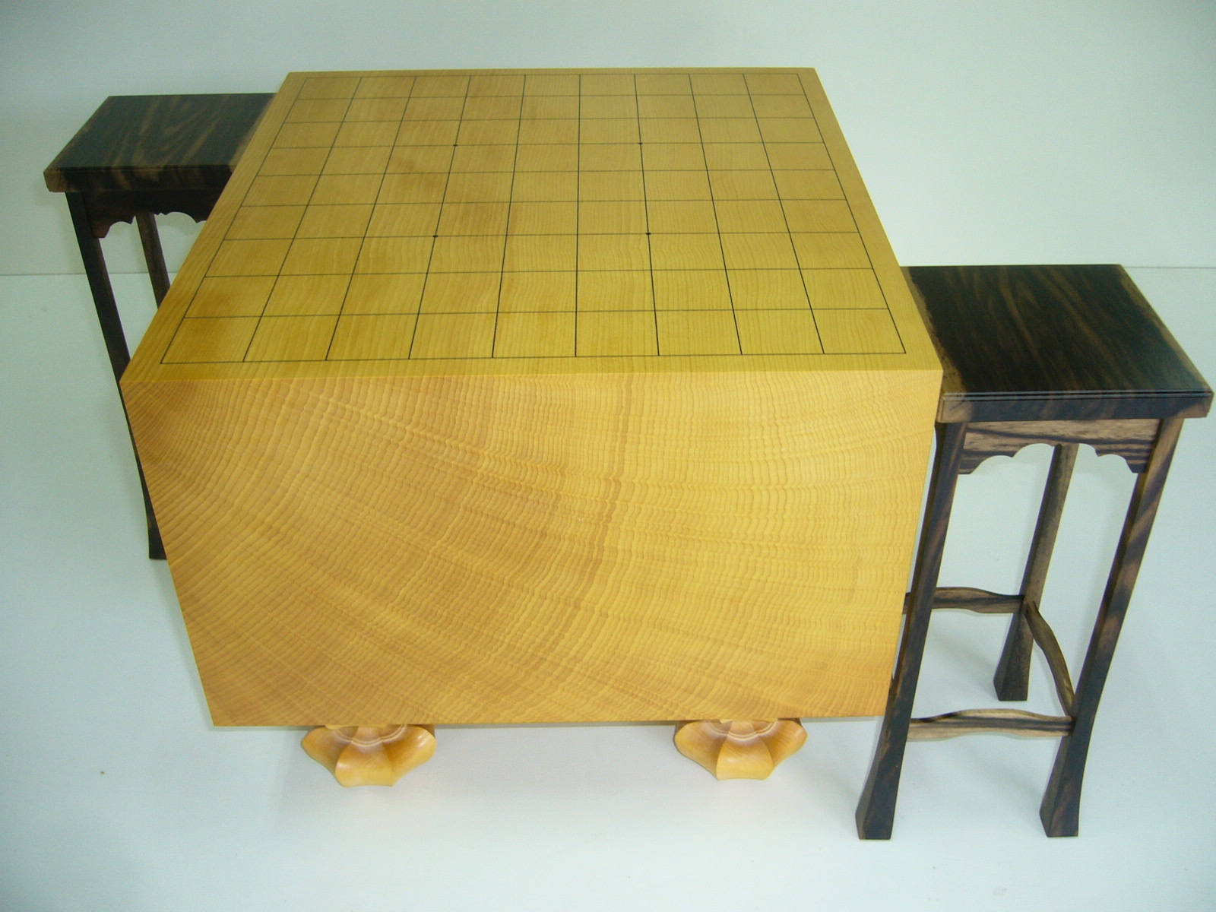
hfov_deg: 52.6
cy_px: 456
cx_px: 608
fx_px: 1229
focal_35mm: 35
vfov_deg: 40.7
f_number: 2.8
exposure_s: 1/25
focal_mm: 5.8
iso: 100
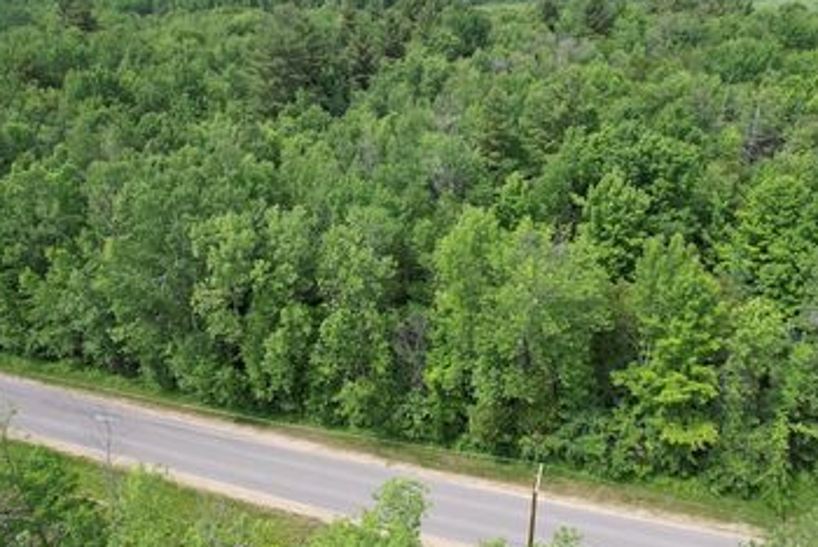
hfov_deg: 67.3
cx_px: 437
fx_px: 614
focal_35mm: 27
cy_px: 275
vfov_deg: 48.0
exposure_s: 1/725
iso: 100
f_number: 2.8
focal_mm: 8.38
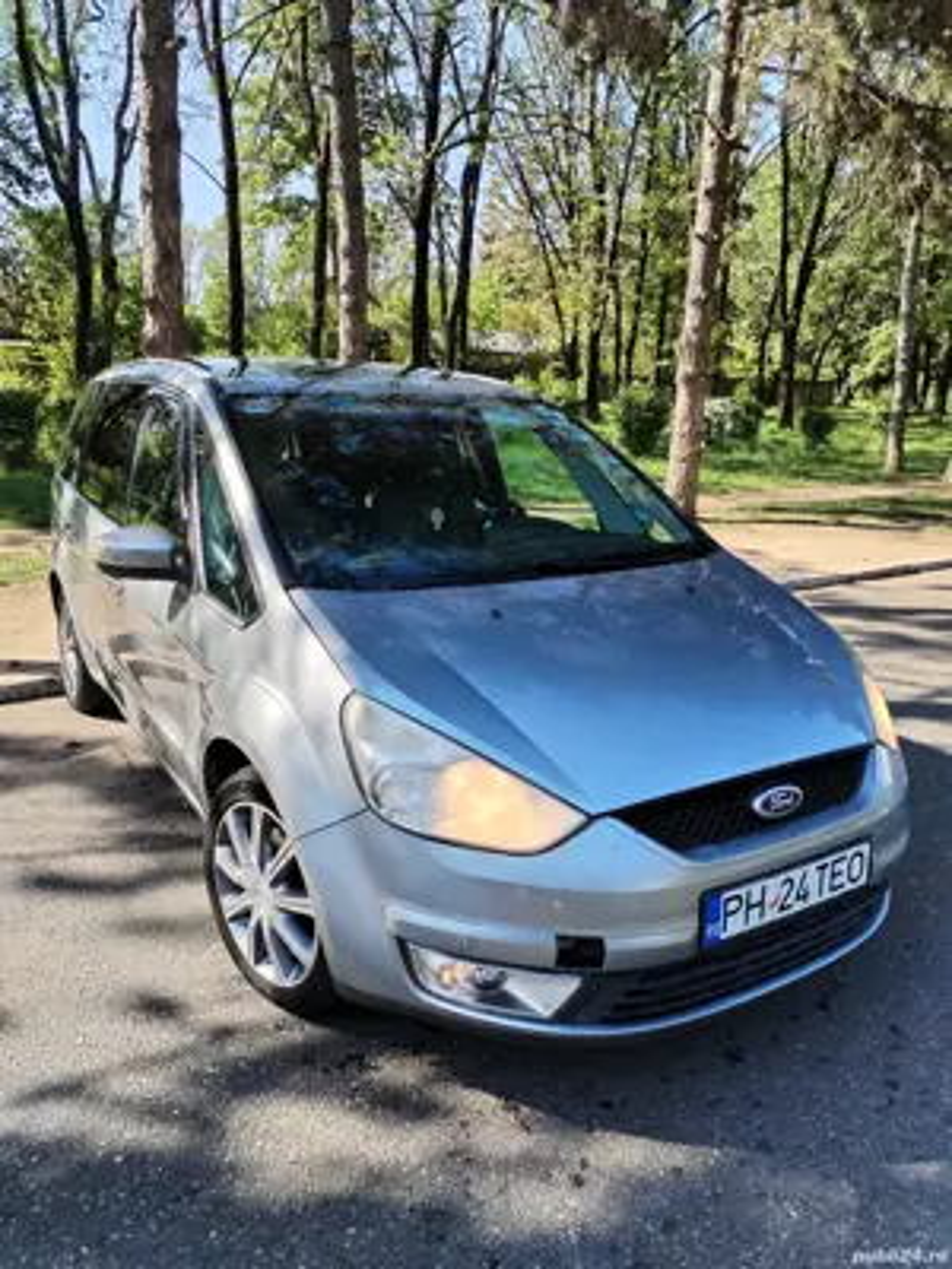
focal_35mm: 26
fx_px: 953
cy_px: 634
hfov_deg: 53.1
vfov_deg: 67.3
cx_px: 476
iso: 100
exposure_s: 1/360
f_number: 1.8
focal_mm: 4.75
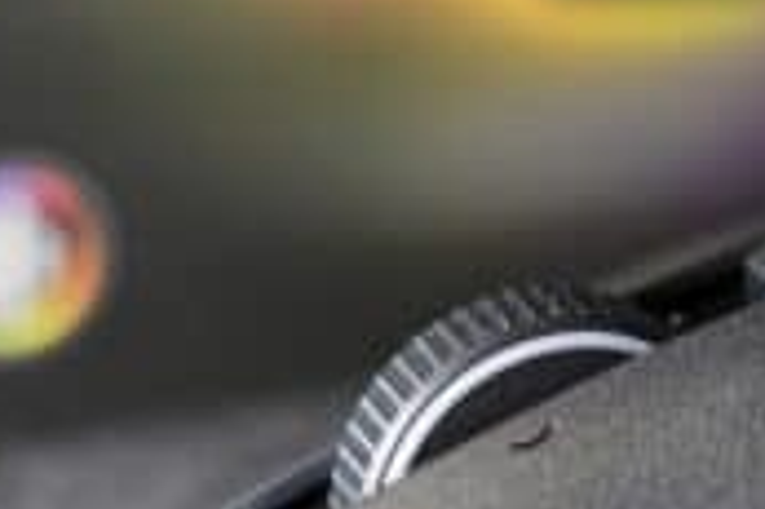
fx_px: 5031
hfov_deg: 8.7
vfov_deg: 5.8
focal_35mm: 237
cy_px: 451
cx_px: 517
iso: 1250
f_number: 5.6
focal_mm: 105
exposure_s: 1/125
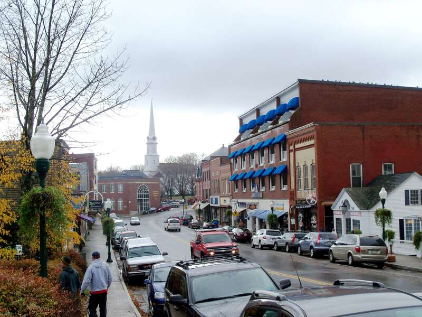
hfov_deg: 40.4
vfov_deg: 30.9
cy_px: 158
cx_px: 211
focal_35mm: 47
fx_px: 573
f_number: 3.2
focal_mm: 8.3
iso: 64
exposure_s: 1/500
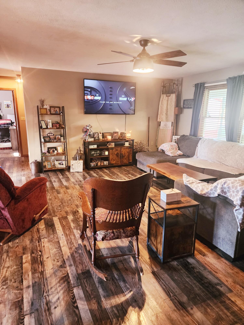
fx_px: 216
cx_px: 122
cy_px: 162
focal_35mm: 23
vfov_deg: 73.9
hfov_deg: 58.9
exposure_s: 1/30
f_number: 1.8
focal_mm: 6.4
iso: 640
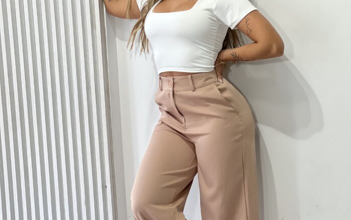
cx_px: 176
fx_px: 1053
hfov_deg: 18.9
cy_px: 131
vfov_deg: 11.9
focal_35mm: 110
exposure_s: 1/120
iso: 125
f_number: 2.8
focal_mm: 9
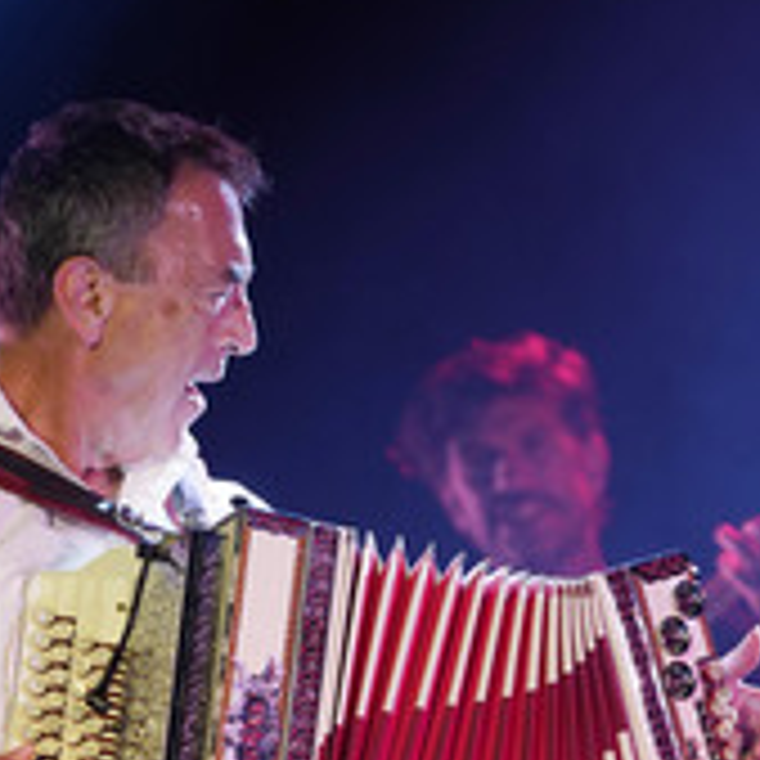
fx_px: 14730
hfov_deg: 3.0
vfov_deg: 3.0
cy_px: 643
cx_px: 155
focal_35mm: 593
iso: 1600
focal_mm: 261
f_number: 5.6
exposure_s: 1/200
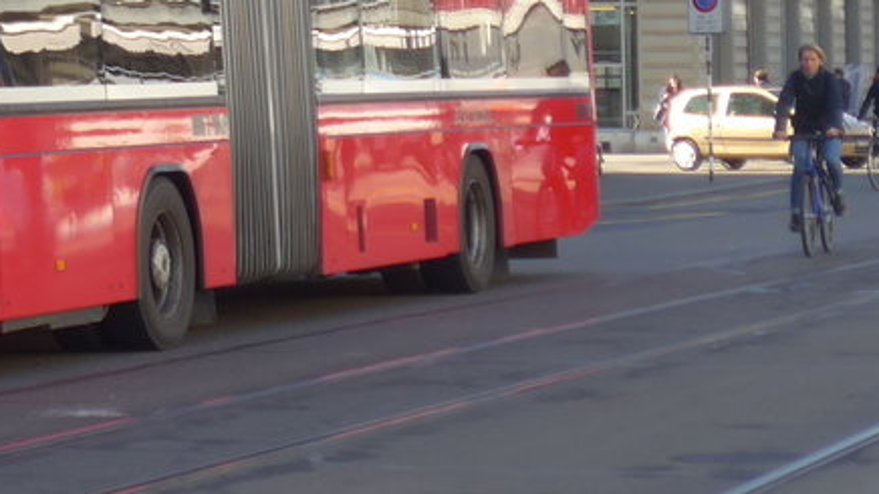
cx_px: -319
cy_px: -208
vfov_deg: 6.5
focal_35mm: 186
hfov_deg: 11.2
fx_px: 4334
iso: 80
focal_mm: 12.7
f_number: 3.7
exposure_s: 1/200
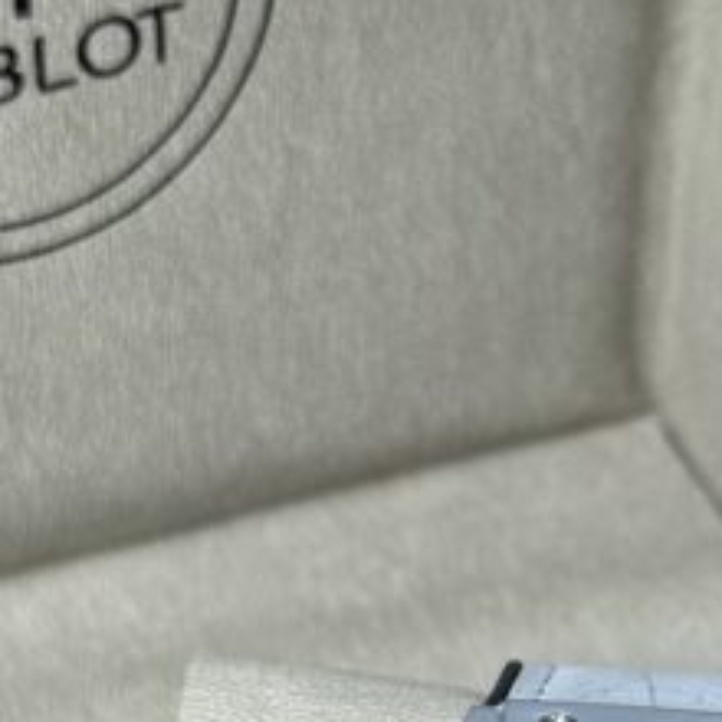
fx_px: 3634
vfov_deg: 11.1
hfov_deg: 11.3
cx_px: 512
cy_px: 916
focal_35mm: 154
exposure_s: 1/121
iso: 100
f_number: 1.78
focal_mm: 6.76
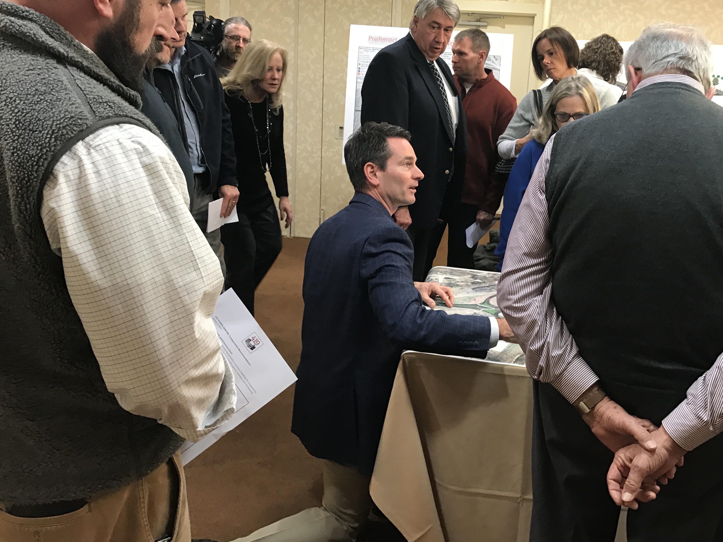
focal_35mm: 34
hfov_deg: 53.6
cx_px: 427
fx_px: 710
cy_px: 225
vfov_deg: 41.7
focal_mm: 3.99
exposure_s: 1/24
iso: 40
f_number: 1.8
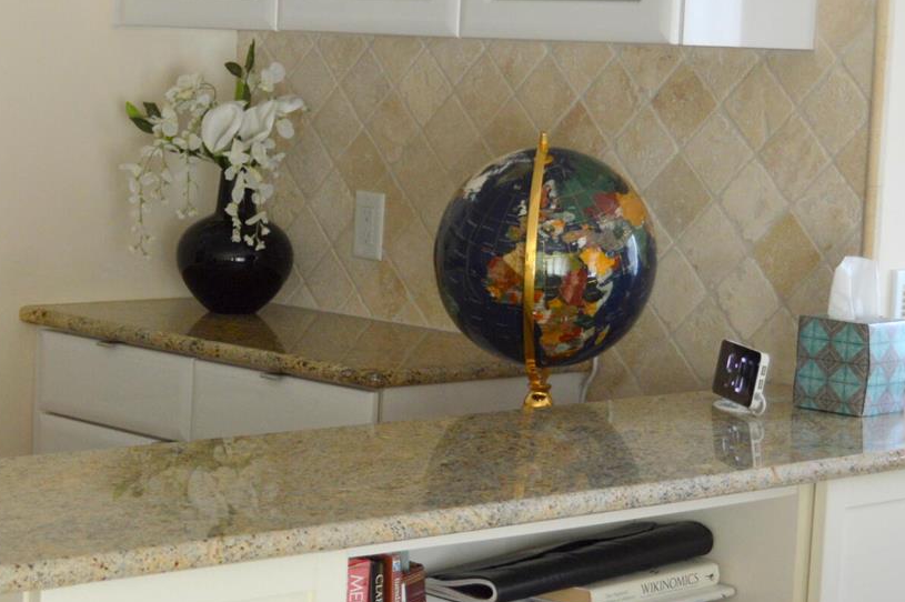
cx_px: 143
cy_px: 342
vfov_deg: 13.9
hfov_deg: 20.5
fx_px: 2462
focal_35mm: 98
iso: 400
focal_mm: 26
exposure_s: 1/60
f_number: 4
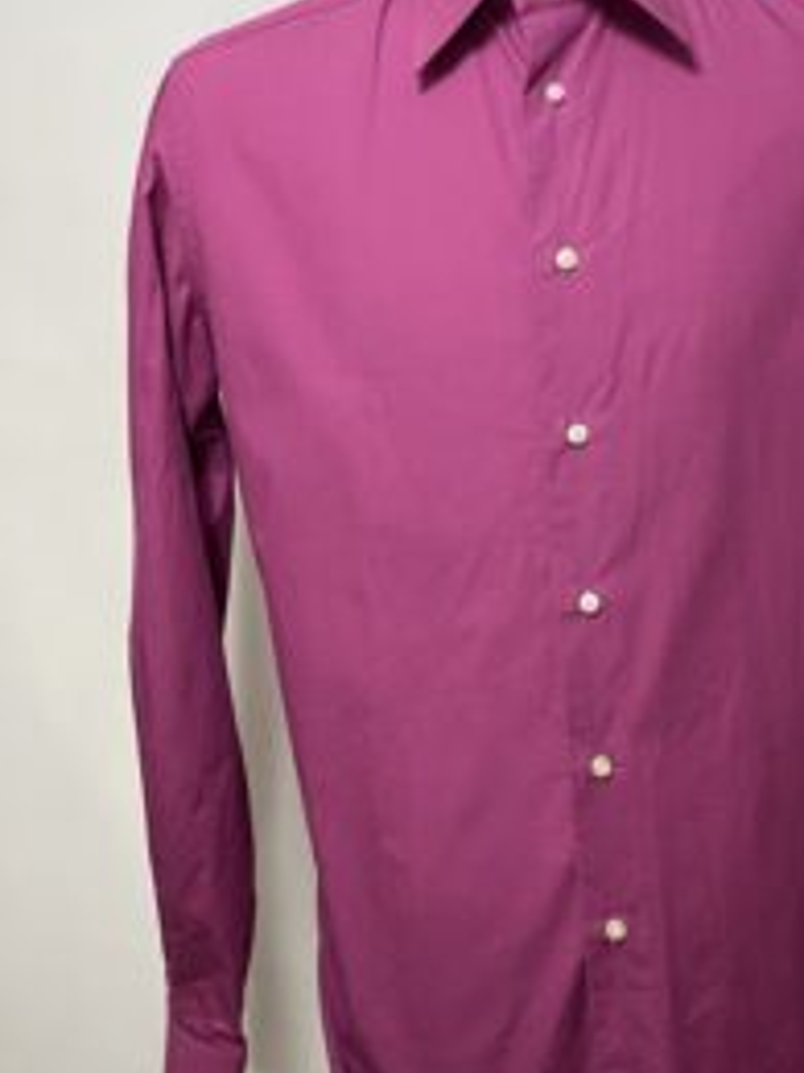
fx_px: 1332
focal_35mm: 43
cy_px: 524
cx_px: 585
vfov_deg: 43.8
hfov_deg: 33.1
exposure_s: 1/50
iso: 125
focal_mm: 3.99
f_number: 1.8
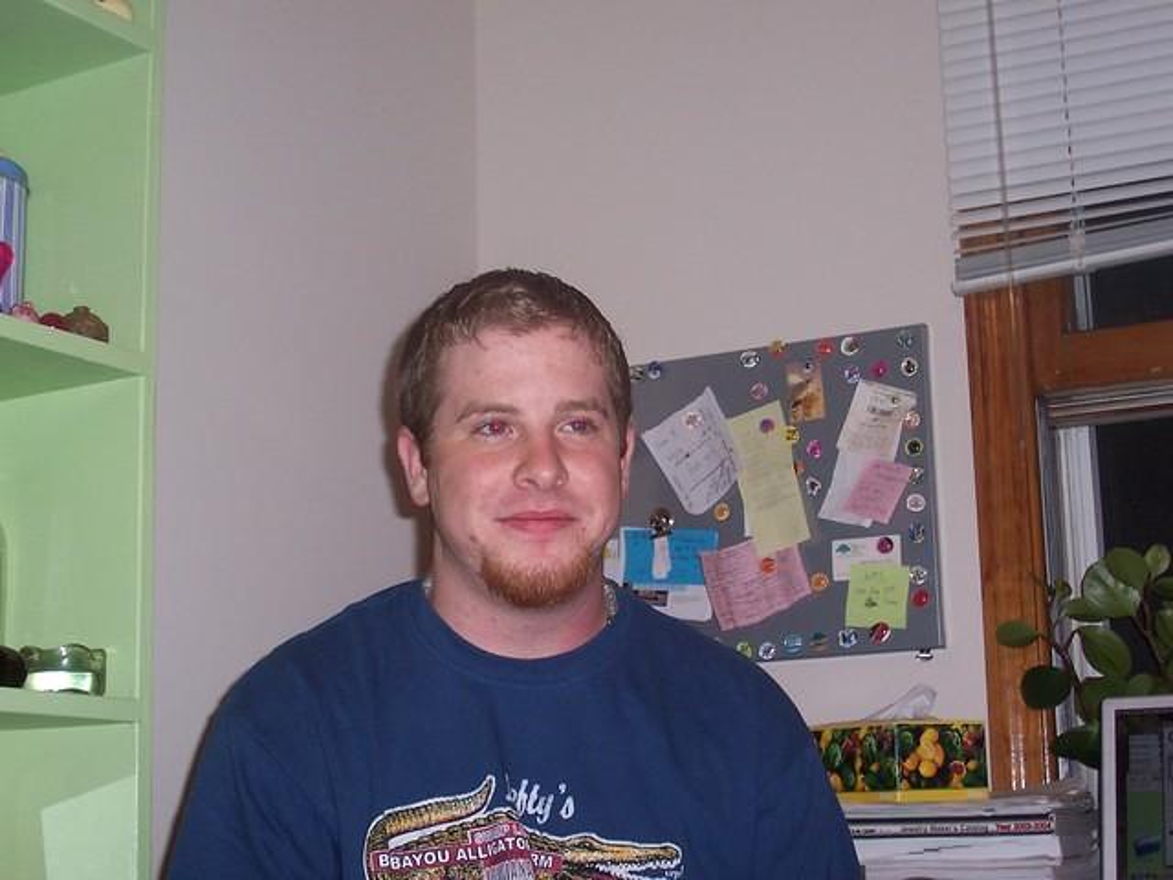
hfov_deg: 33.8
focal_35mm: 57
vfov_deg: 25.7
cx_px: 586
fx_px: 1932
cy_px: 440
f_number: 3.4
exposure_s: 1/60
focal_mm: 8.6
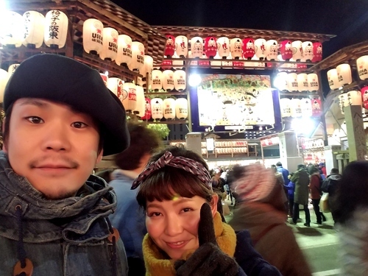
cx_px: 184
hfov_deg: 79.0
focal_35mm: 21
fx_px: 223
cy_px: 138
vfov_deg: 63.4
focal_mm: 2.1
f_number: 1.7
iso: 200
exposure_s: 1/17
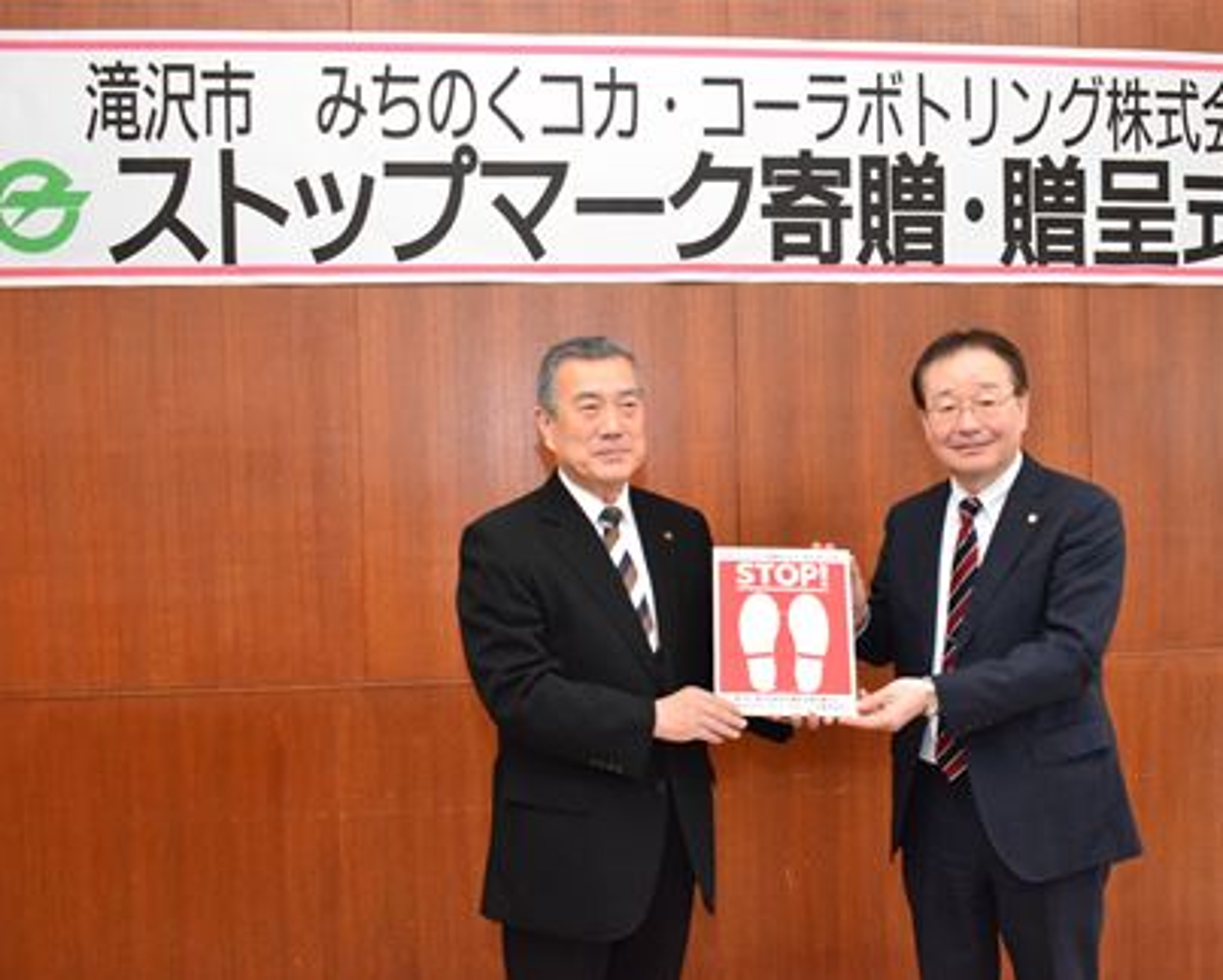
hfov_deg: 49.3
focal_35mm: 37
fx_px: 1325
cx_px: 710
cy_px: 499
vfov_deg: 40.6
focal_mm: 21
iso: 3200
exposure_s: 1/250
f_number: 6.3
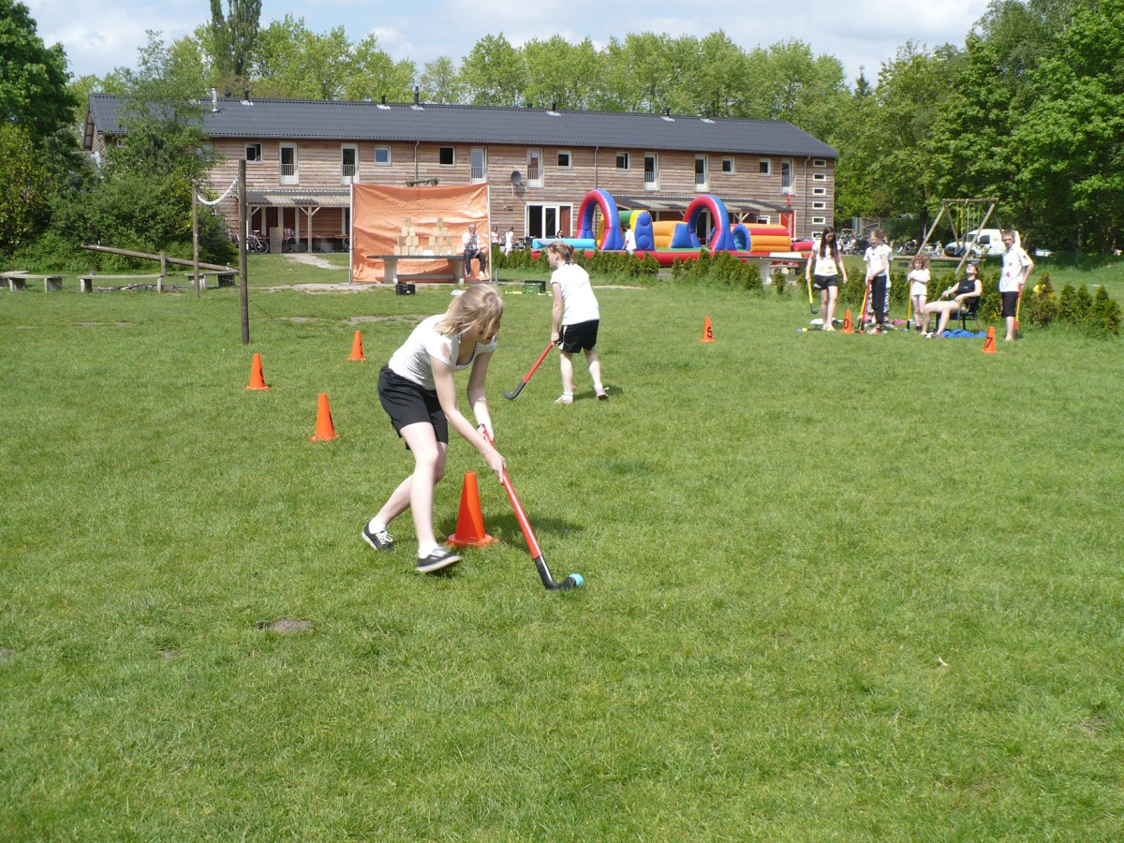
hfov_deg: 44.8
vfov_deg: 34.3
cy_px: 422
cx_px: 562
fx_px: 1364
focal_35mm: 42
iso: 100
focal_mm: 7
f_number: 8
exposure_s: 1/160
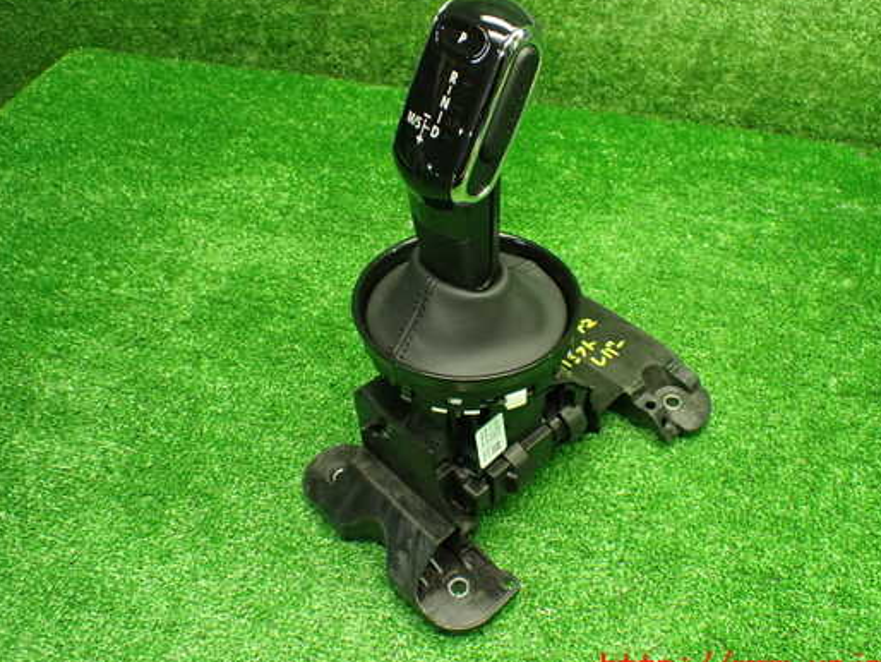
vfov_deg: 40.7
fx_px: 891
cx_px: 473
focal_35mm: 35
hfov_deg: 52.6
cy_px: 305
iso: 800
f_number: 2.3
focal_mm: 5.4
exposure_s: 1/100
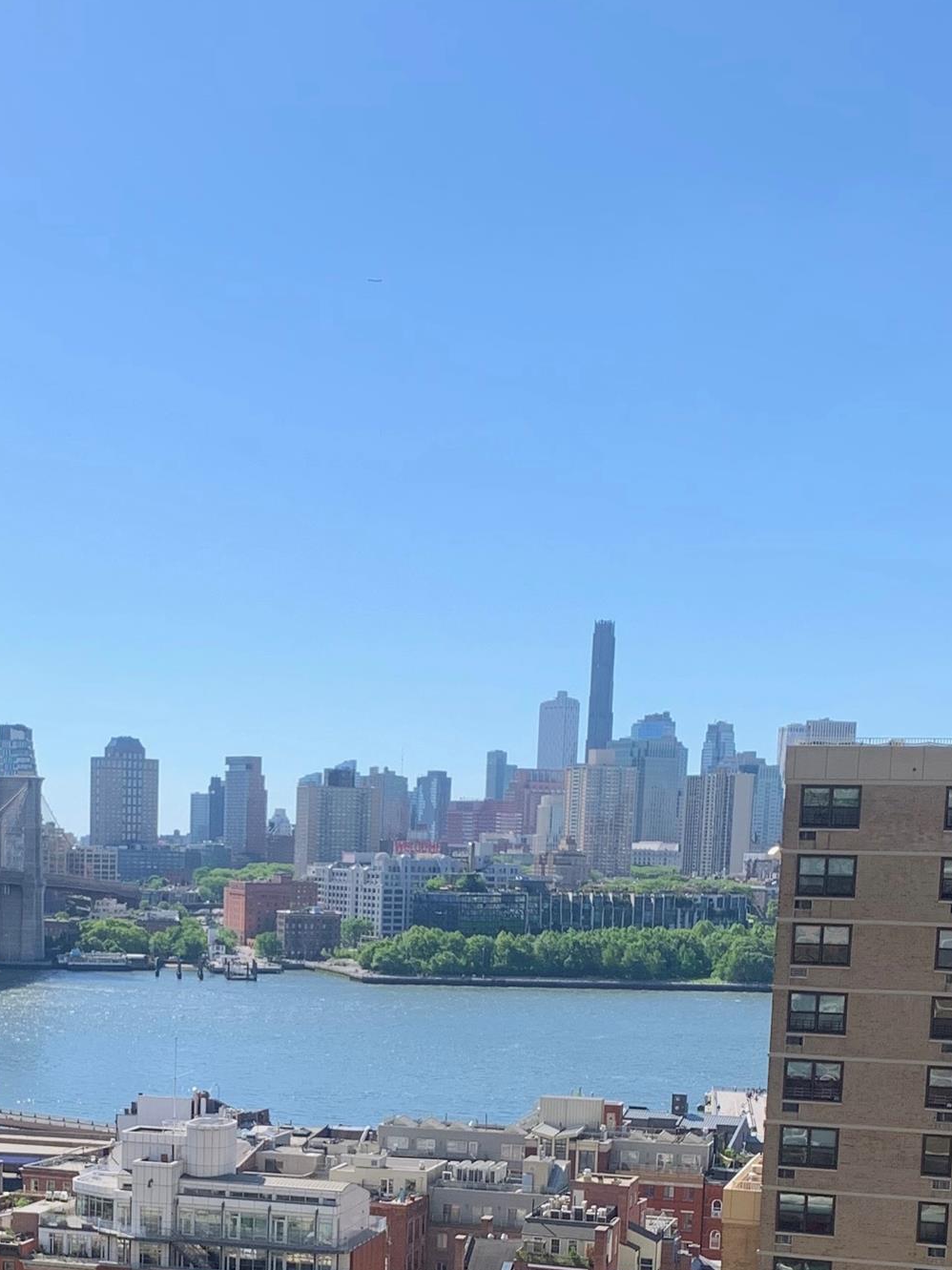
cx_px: 478
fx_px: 1100
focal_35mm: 30
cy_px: 574
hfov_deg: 46.8
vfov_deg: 59.9
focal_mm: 4.25
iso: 25
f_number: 1.8
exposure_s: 1/1845
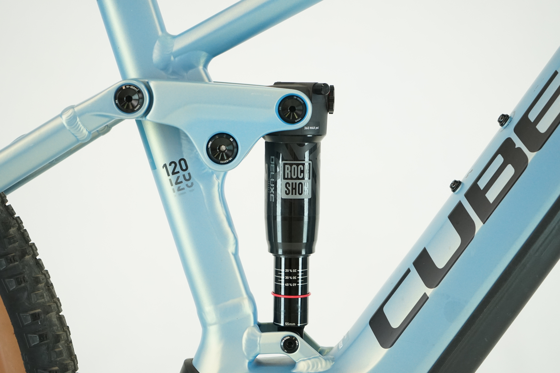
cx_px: 280
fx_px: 1089
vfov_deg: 19.5
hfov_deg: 28.8
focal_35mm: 70
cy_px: 186
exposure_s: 1/200
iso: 1600
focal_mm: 70
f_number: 5.6
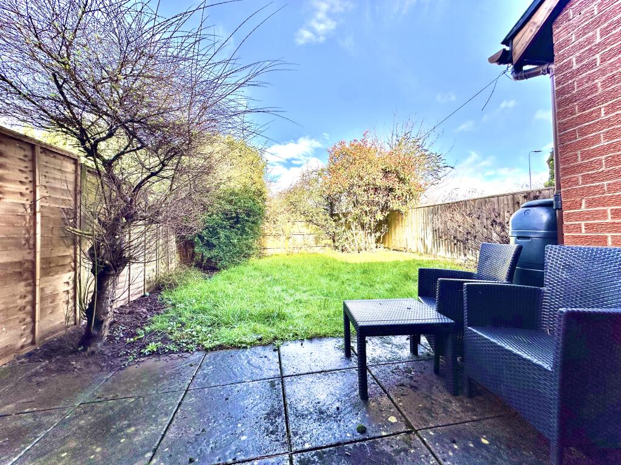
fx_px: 251
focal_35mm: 14
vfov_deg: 85.7
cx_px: 310
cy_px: 232
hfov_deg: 102.1
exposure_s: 1/467
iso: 40
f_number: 2.2
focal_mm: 2.22
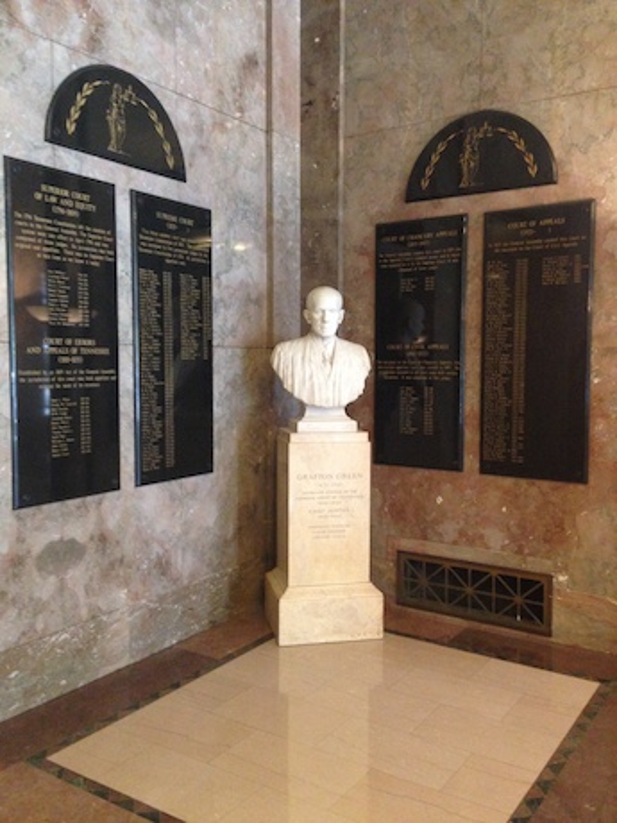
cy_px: 412
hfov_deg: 42.9
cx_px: 308
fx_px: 784
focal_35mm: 33
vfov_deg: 55.4
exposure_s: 1/17
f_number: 2.4
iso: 400
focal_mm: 4.12
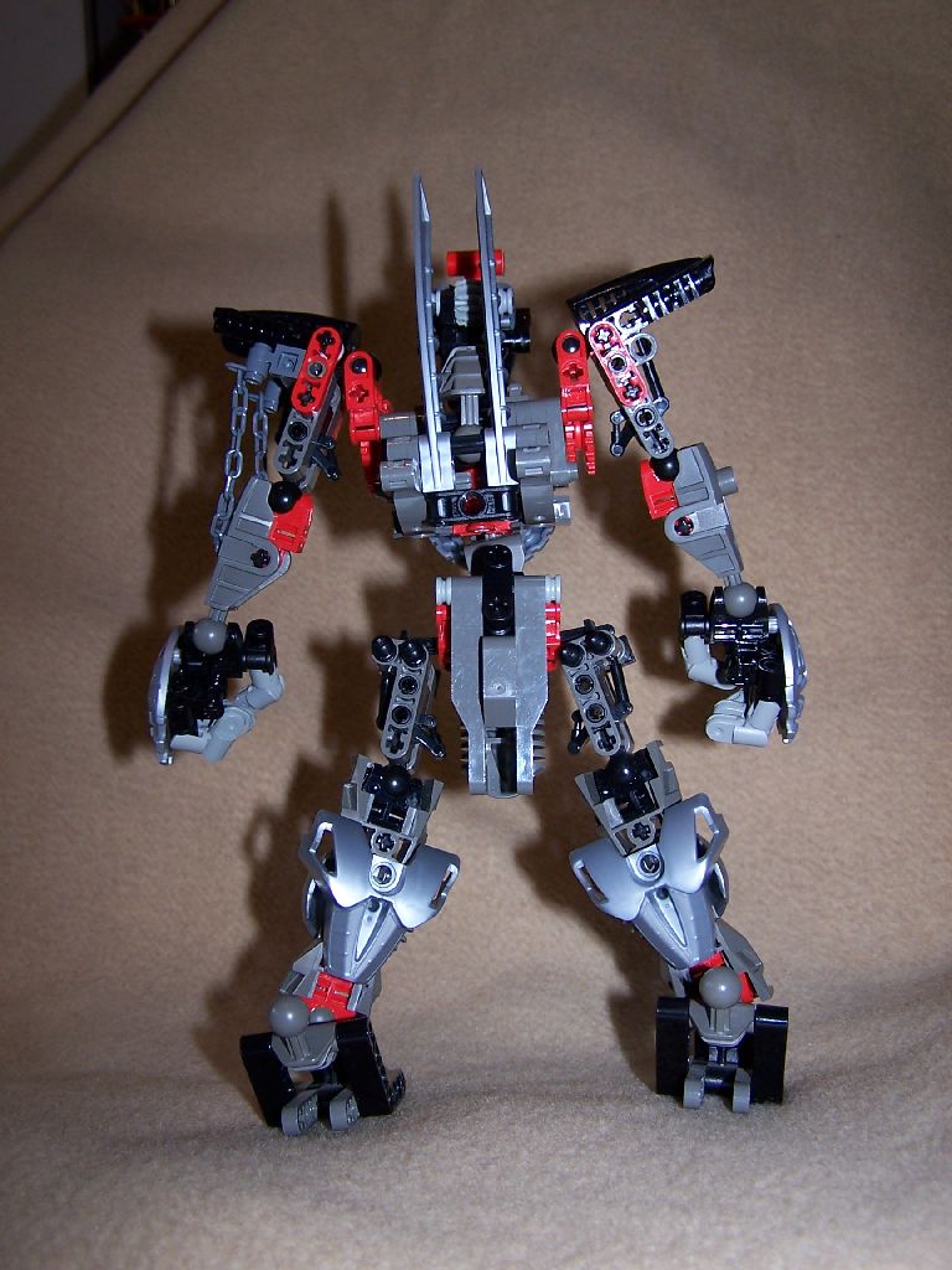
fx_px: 1393
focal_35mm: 38
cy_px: 635
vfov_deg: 49.0
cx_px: 476
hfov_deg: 37.7
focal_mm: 6.3
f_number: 2.8
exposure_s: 1/60
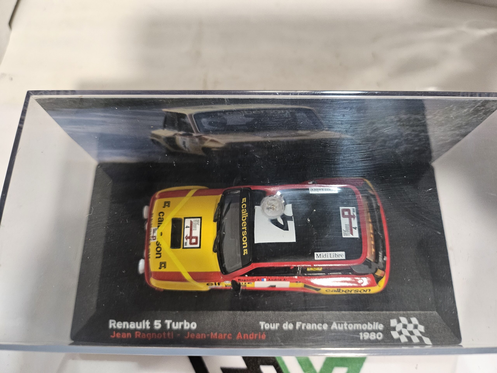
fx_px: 345
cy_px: 186
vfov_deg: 56.8
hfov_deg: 71.6
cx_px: 248
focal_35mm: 24
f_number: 1.8
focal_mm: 5
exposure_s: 1/100
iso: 320
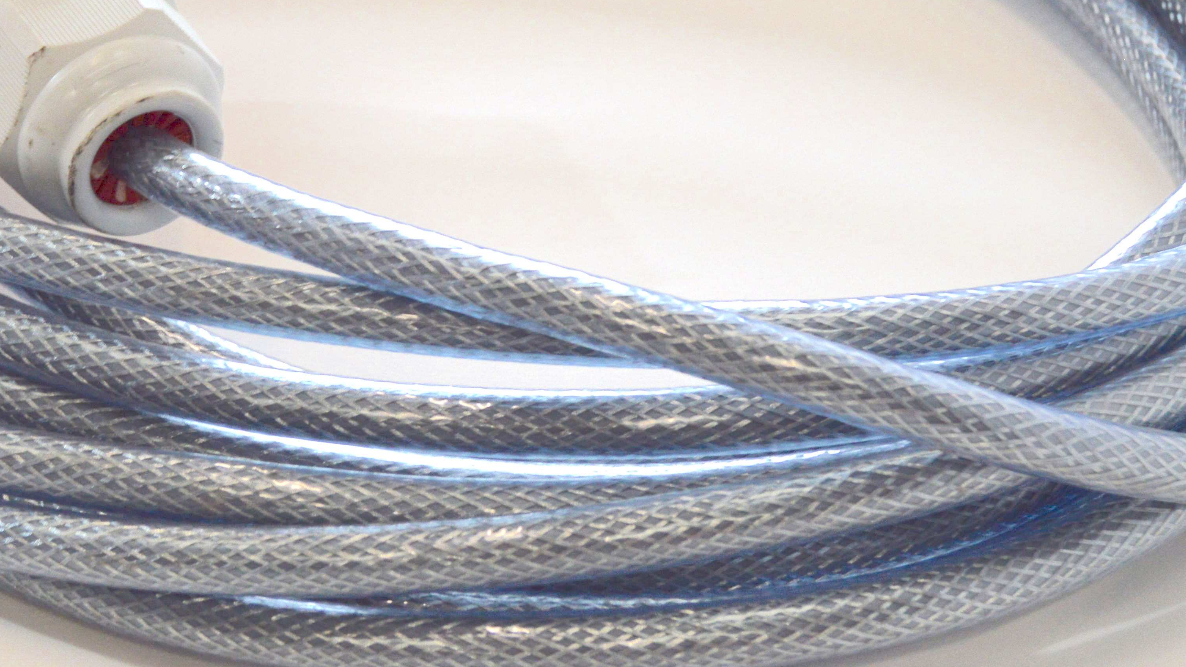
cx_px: 513
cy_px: 102
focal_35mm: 97
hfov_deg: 22.0
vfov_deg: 12.4
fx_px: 3052
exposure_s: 1/100
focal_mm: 31
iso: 400
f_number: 5
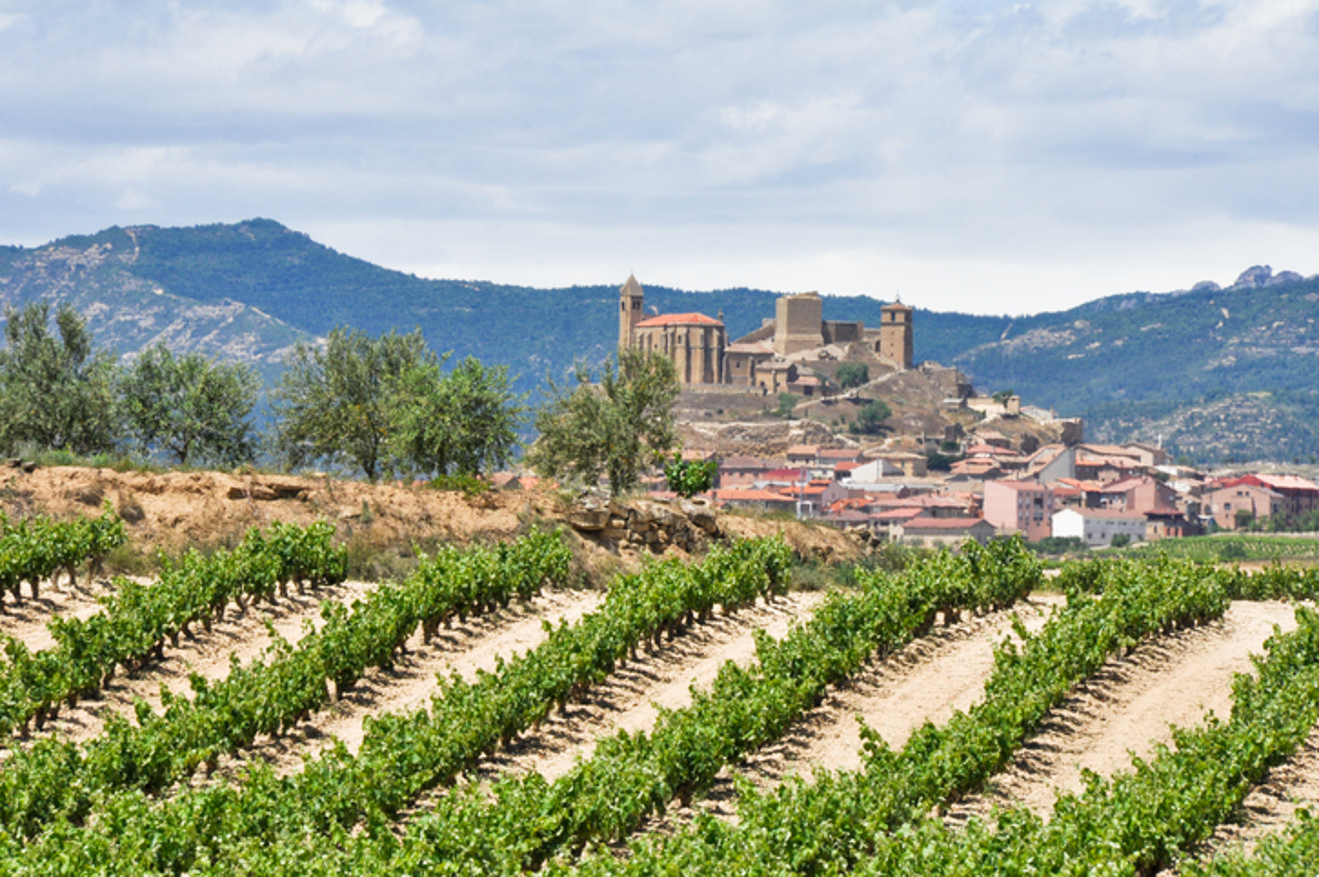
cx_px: 660
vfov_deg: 4.6
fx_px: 10981
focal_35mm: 300
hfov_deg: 6.9
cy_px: 438
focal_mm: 200
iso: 200
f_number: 20
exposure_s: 1/160
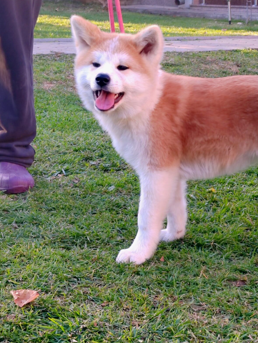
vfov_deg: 22.3
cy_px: 172
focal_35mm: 88
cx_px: 182
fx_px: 875
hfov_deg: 16.7
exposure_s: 1/100
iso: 100
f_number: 1.9
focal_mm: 5.52
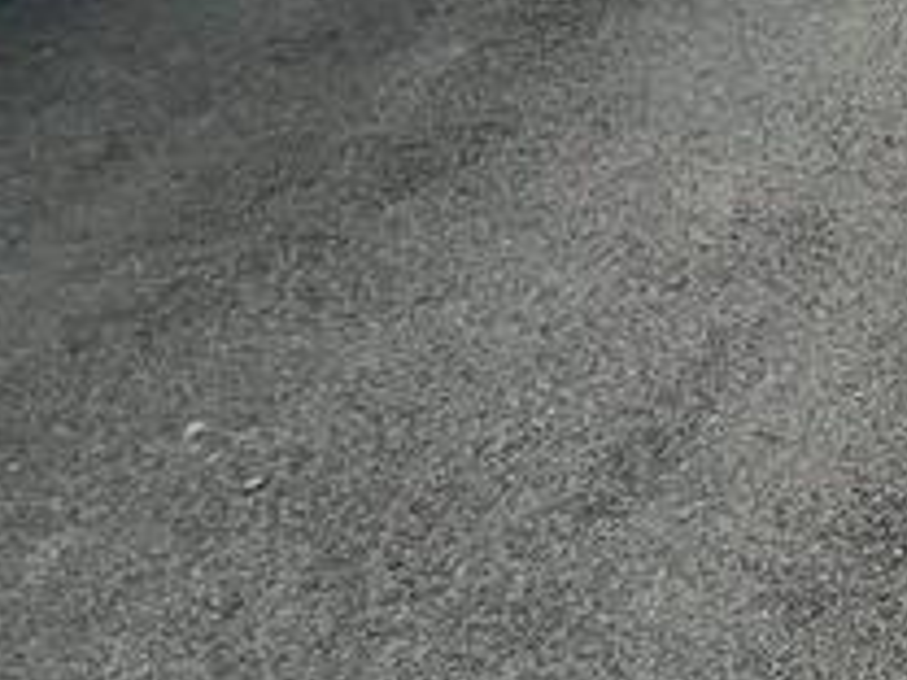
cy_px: -371
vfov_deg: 22.9
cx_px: 1705
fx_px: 1310
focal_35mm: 50
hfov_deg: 21.1
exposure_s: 1/1119
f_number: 1.8
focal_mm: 1.57
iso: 32
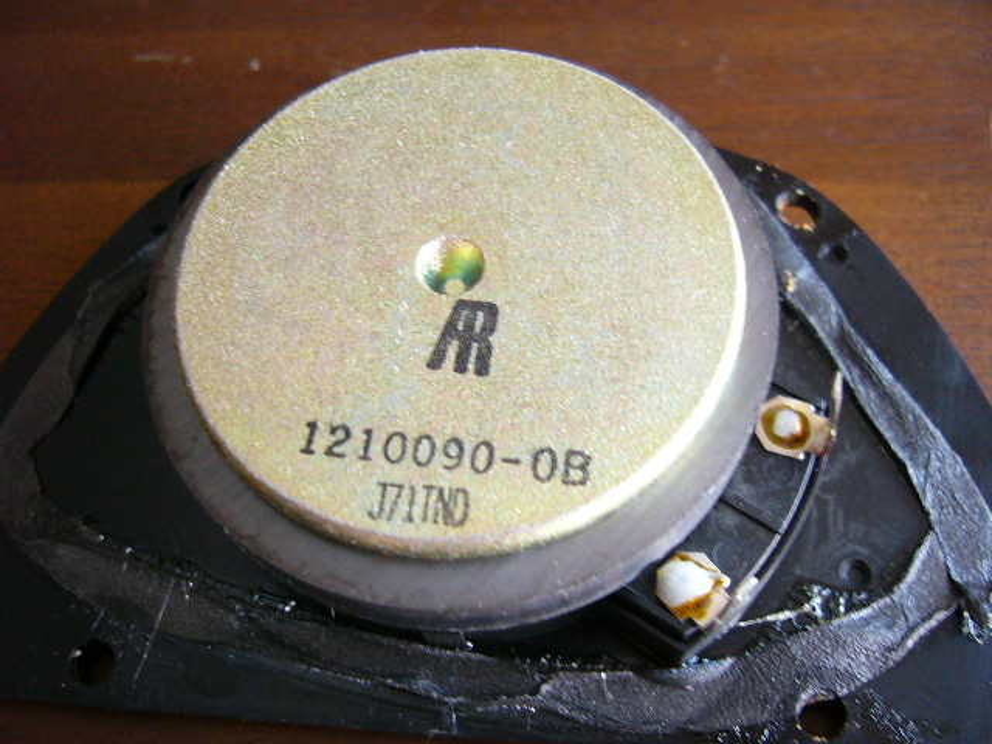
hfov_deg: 52.6
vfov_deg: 40.7
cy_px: 372
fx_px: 1003
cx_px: 496
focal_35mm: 35
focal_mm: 5.8
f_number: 2.8
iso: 200
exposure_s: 1/8
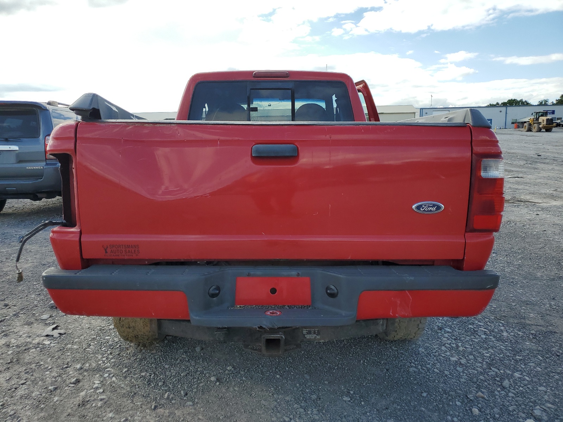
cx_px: 282
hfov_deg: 67.3
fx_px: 423
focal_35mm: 26
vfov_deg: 53.1
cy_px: 211
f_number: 1.5
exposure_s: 1/1667
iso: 50
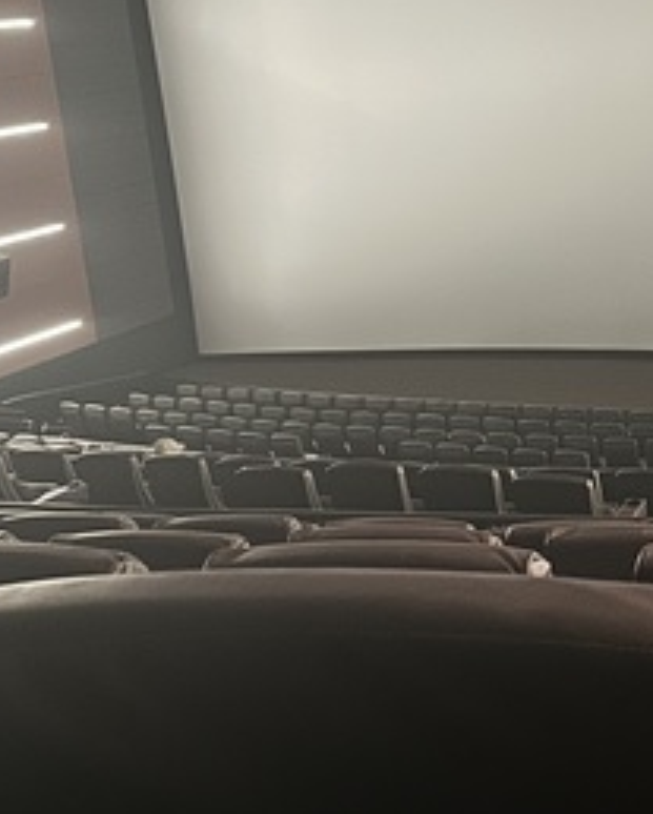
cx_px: 565
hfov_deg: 25.6
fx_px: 1399
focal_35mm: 58
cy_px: 278
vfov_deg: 32.2
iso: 1250
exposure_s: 1/11
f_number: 1.78
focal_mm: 6.86
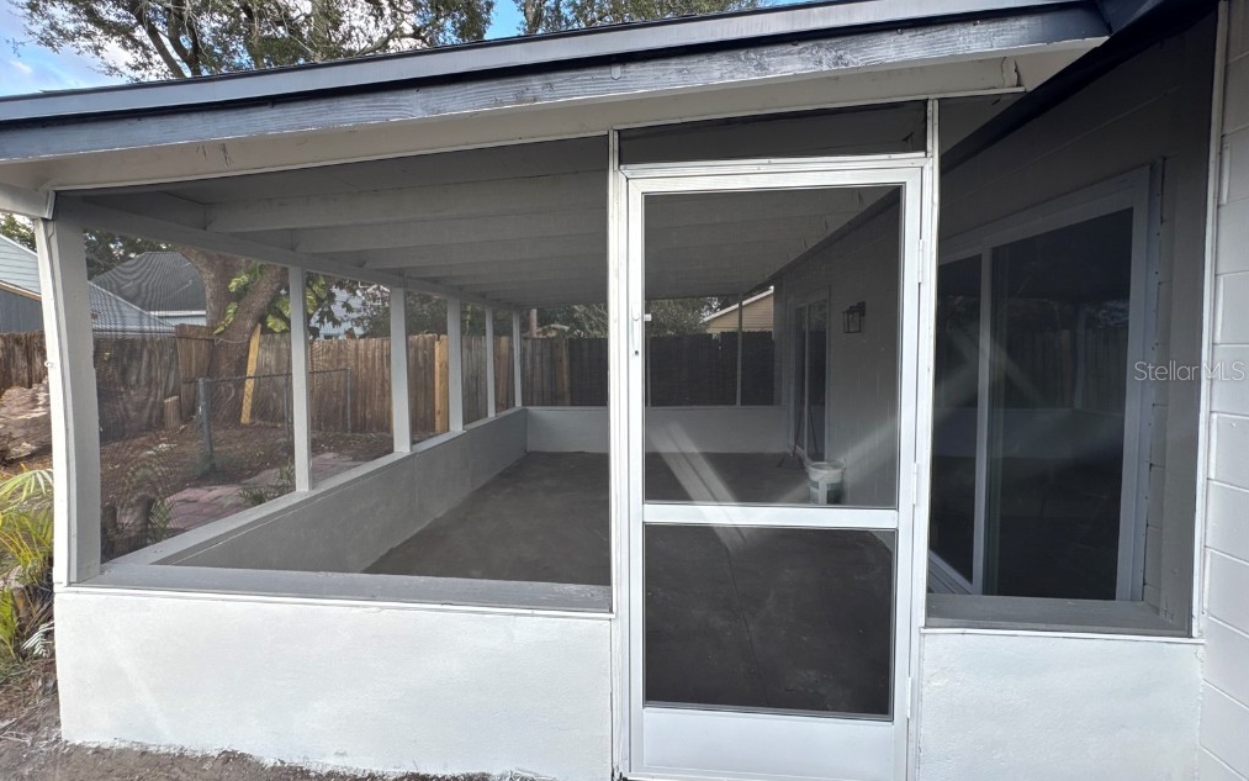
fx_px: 511
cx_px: 619
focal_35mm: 15
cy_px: 370
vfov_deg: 74.7
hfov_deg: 101.5
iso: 40
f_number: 2.2
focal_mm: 2.22
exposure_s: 1/162
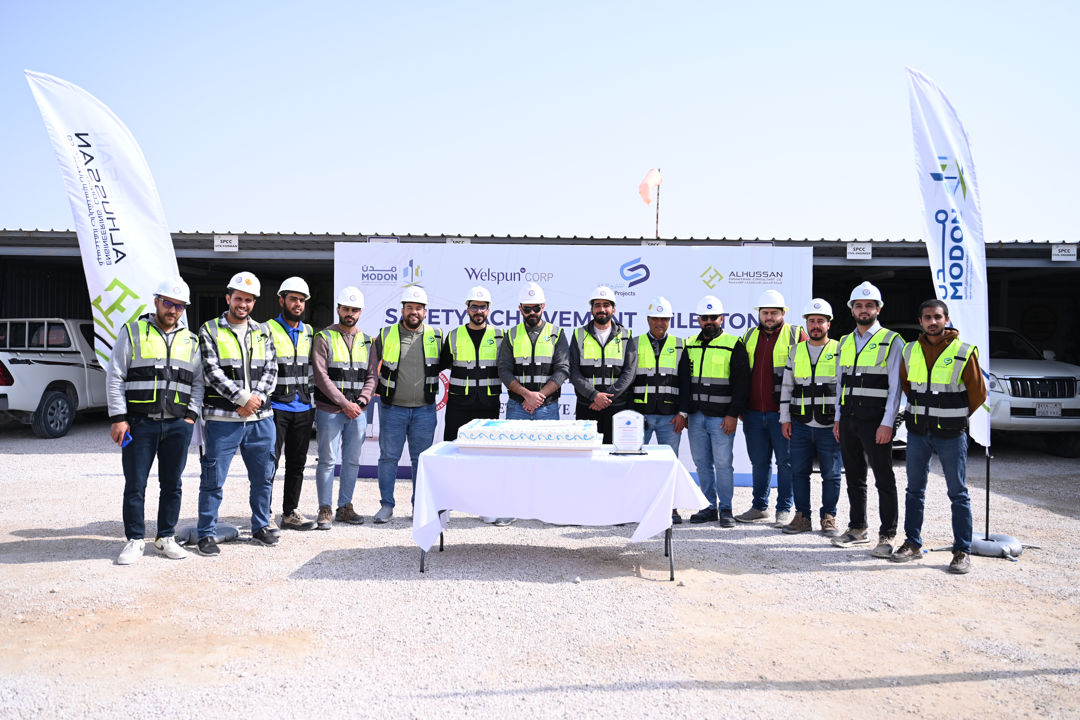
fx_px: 870
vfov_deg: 45.0
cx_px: 547
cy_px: 360
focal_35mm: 29
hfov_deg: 63.7
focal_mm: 28
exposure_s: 1/1600
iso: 100
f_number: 2.8
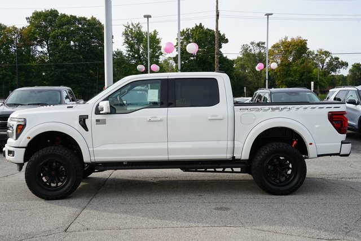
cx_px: 180
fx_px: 451
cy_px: 120
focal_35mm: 45
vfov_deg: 29.9
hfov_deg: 43.6
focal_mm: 45
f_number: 11
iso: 100
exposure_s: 1/80
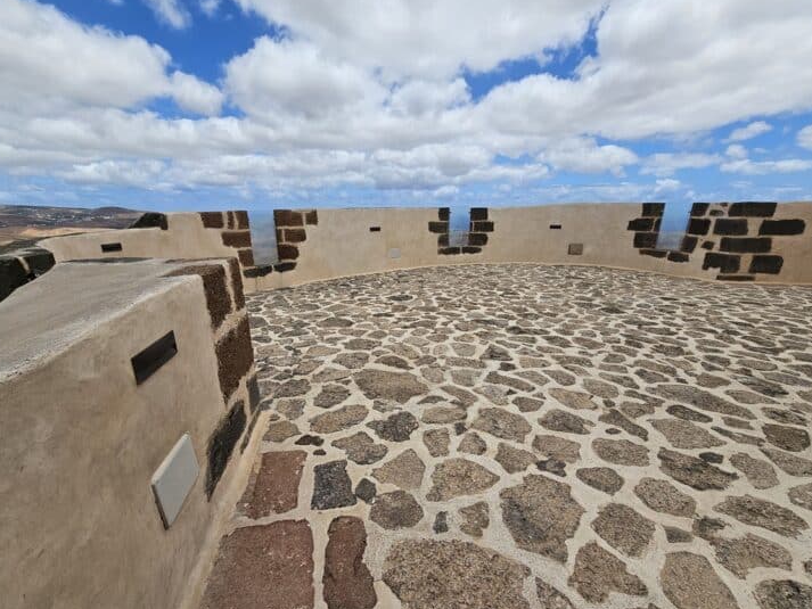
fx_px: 328
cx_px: 401
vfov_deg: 85.6
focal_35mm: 14
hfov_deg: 102.0
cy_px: 321
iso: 50
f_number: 2.2
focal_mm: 2.2
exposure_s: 1/5243
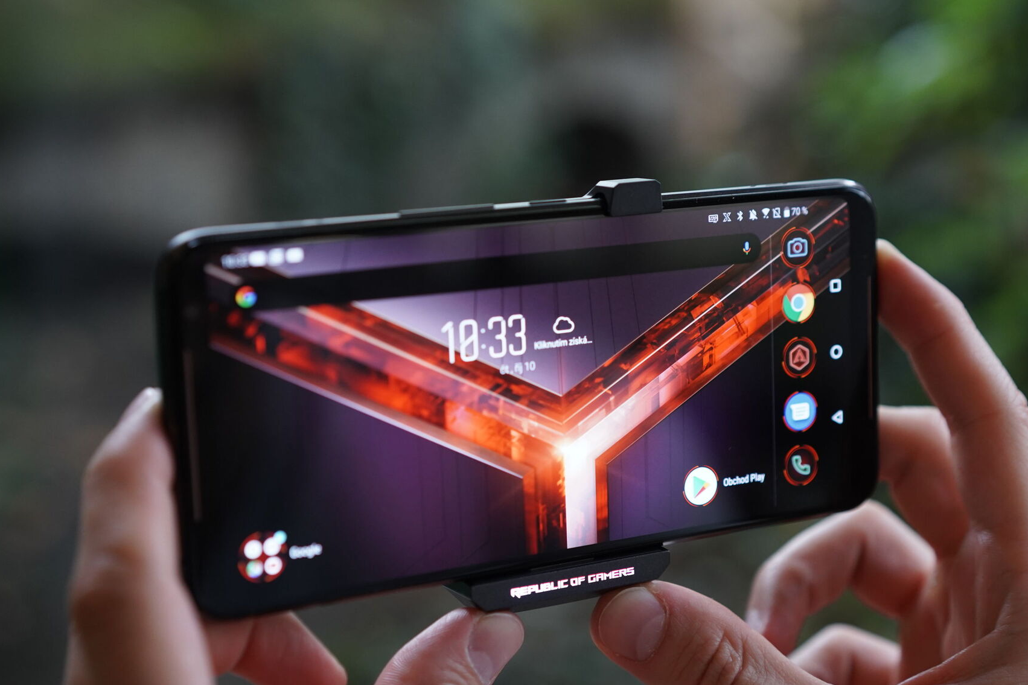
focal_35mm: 62
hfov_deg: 32.4
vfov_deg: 21.9
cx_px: 557
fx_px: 1770
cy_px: 362
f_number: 3.2
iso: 2000
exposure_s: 1/160
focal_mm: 55
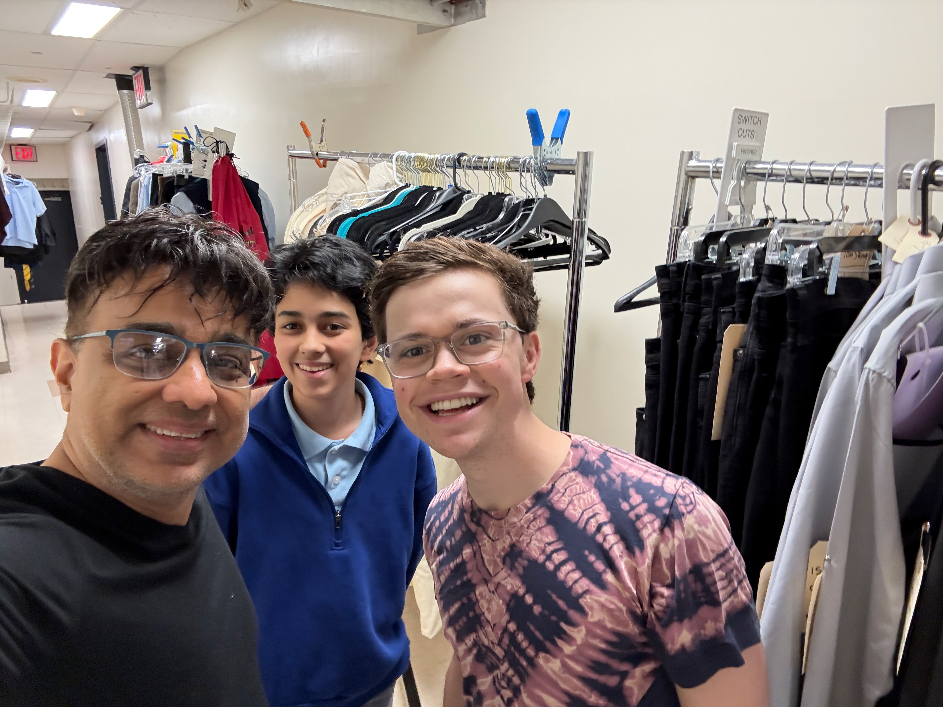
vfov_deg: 58.9
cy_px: 354
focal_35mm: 23
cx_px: 472
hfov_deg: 73.9
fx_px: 627
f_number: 1.9
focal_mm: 2.69
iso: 320
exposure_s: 1/60
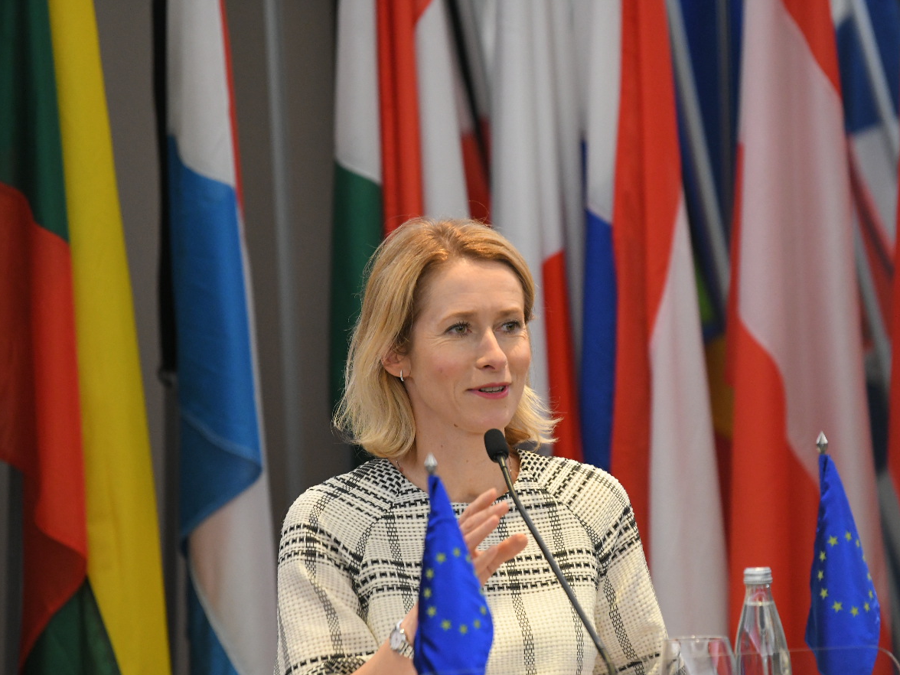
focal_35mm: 265
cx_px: 542
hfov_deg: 7.5
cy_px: 406
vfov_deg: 5.6
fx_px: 6890
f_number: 3.5
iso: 3200
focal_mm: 200
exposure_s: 1/200
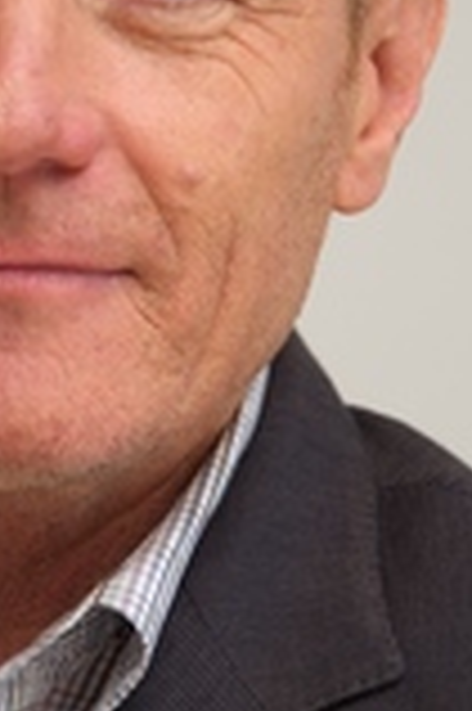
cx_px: 117
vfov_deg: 3.9
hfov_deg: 2.6
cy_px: 243
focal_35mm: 533
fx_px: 10505
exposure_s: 1/60
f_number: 5.6
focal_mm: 210
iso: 400
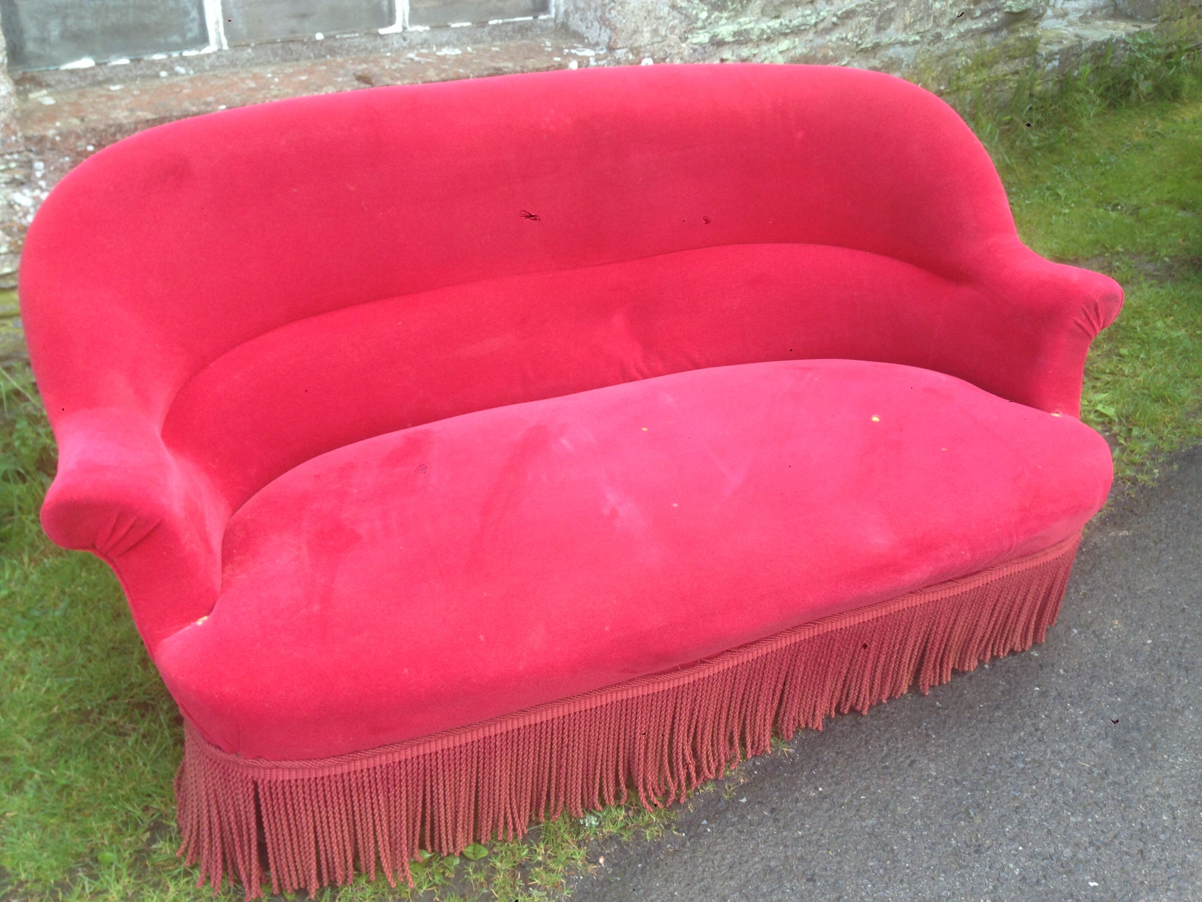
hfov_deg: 55.4
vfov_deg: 42.9
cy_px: 451
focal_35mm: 33
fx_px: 1146
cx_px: 601
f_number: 2.4
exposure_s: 1/120
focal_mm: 4.12
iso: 50
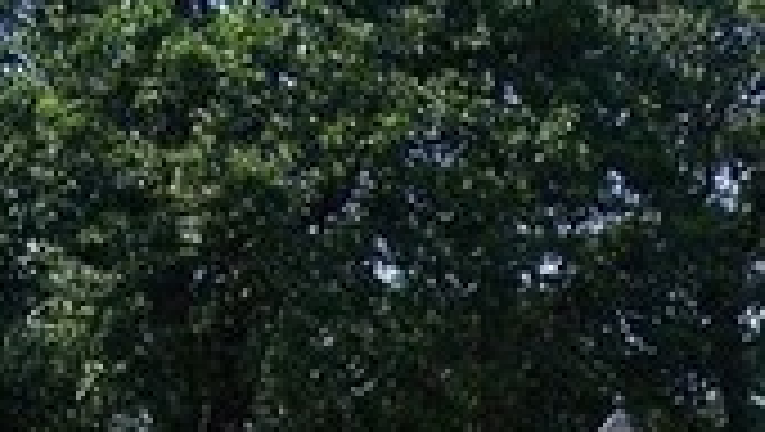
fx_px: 2964
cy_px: 922
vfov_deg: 7.9
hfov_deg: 14.3
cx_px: 896
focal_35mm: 146
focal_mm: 6.3
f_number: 4
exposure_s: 1/500
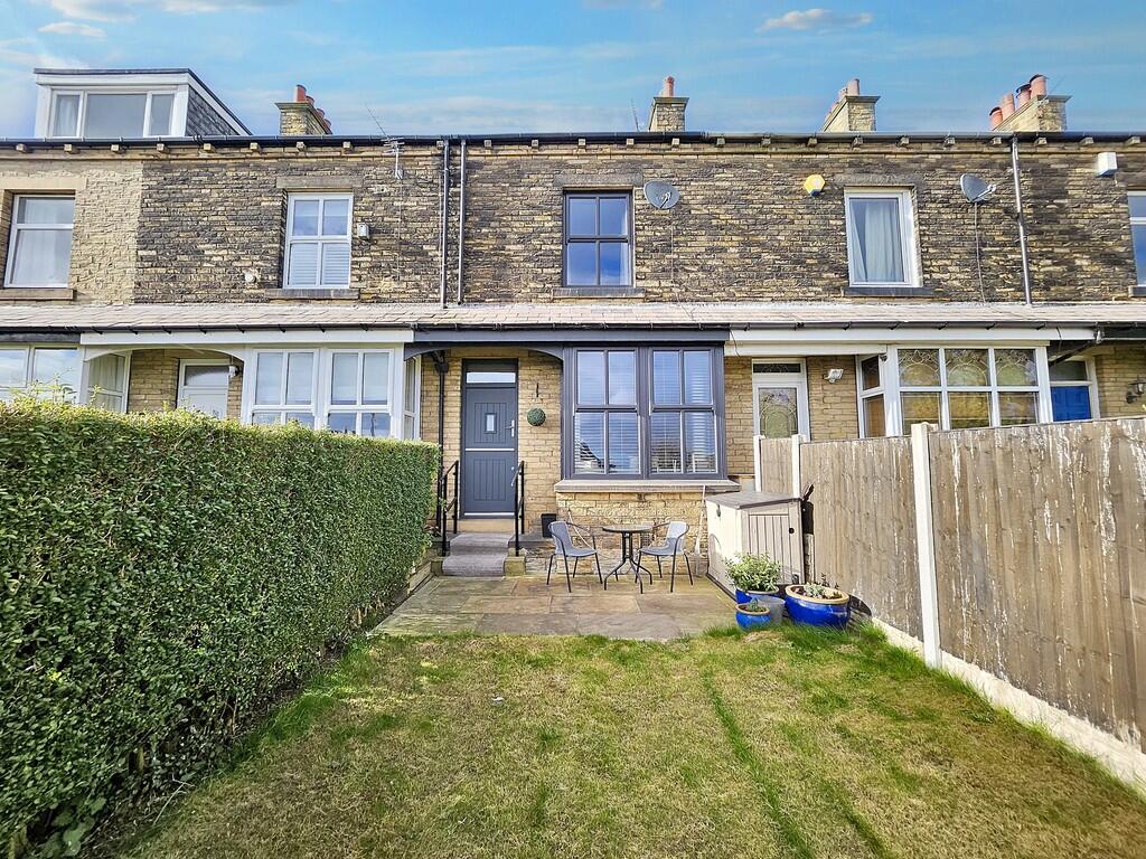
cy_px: 430
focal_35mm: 13
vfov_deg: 89.9
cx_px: 573
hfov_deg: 106.2
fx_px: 430
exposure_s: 1/340
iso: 32
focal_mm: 1.7
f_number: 2.2
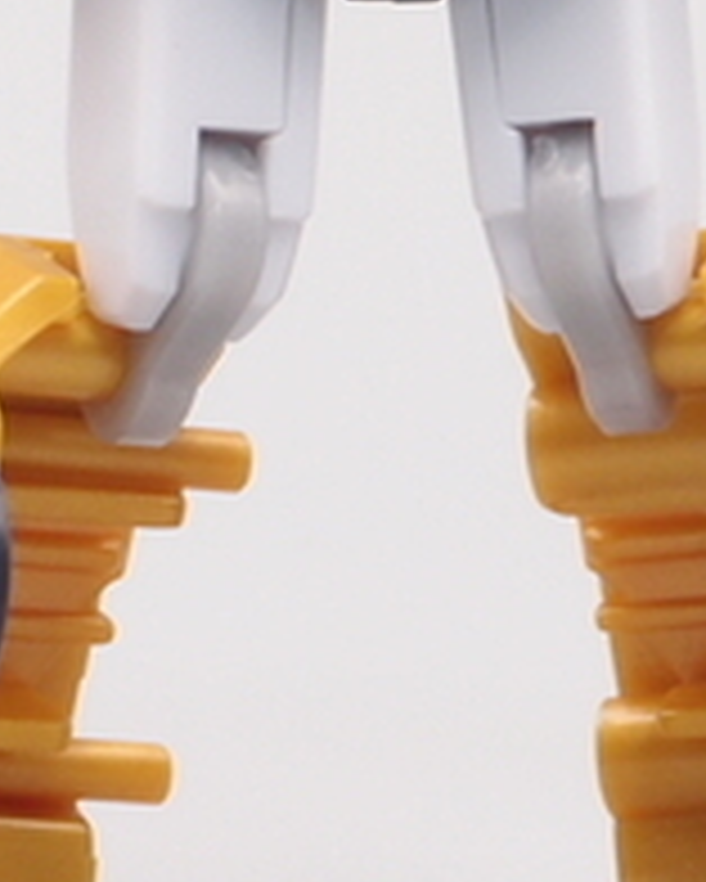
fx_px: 10387
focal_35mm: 398
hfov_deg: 3.9
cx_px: 270
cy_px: 4
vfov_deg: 4.9
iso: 100
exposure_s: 1/6
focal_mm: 21.55
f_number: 8
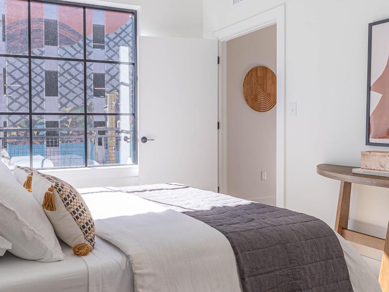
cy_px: 150
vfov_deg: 44.2
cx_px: 136
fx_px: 360
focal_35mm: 32
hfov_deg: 55.8
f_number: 8
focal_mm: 16
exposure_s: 1/1000
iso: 125
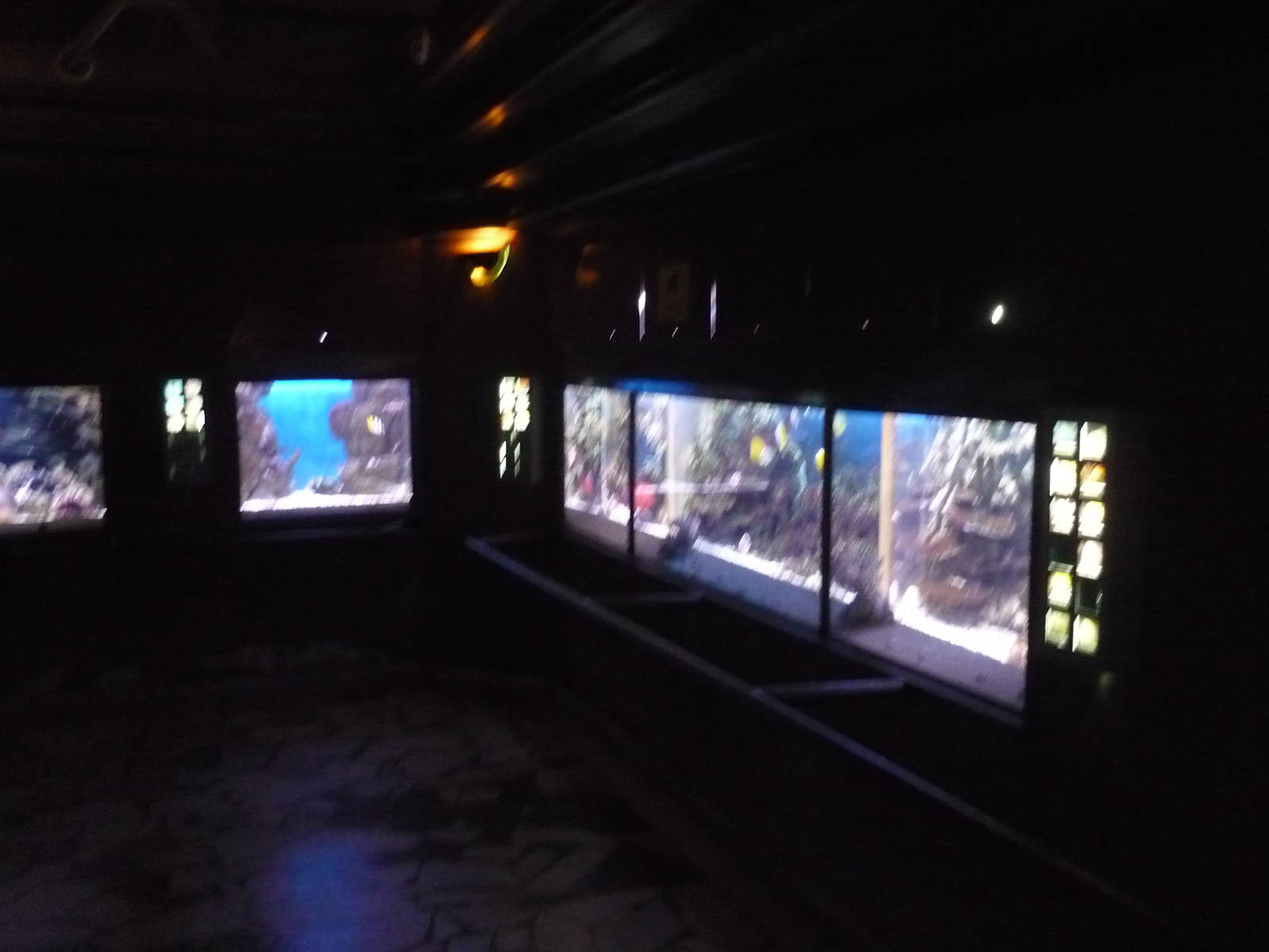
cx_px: 634
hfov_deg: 55.4
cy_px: 476
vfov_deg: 42.9
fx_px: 1210
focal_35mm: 33
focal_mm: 5.5
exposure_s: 1/13
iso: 800
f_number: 2.8
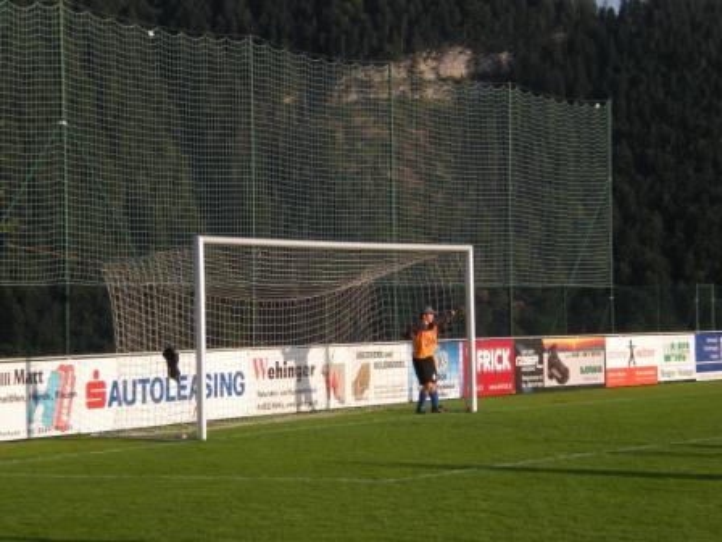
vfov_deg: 13.0
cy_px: 271
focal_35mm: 114
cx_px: 361
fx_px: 2378
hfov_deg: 17.3
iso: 64
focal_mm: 18.9
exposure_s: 1/174
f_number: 5.9
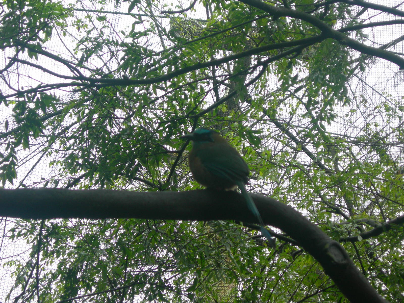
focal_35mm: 114
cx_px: 202
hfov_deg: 17.3
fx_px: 1330
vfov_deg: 13.0
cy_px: 152
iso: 50
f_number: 4.9
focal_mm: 23.4
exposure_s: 1/21.8
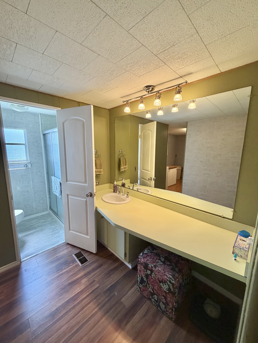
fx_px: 139
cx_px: 129
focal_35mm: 14
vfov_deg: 102.1
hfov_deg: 85.7
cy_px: 172
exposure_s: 1/120
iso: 200
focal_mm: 2.22
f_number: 2.2
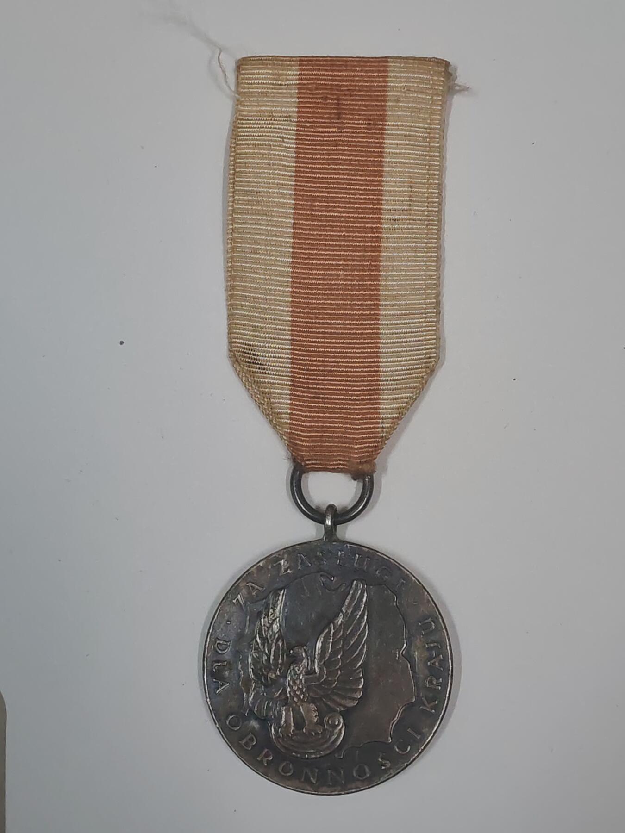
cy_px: 416
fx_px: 1637
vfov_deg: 28.6
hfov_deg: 21.6
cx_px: 312
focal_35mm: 68
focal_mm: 5.52
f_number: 1.95
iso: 500
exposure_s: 1/50
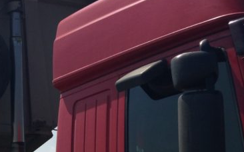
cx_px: -14
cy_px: 217
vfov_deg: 12.7
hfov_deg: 20.4
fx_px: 651
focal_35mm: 98
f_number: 2.4
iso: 50
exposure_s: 1/2193
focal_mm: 4.13
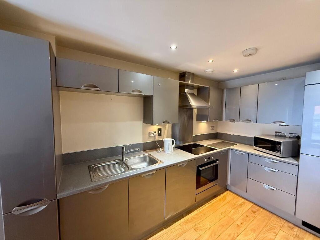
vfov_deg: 85.7
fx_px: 129
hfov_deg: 102.1
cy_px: 120
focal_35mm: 14
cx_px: 160
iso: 500
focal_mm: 2.22
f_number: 2.2
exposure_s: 1/50
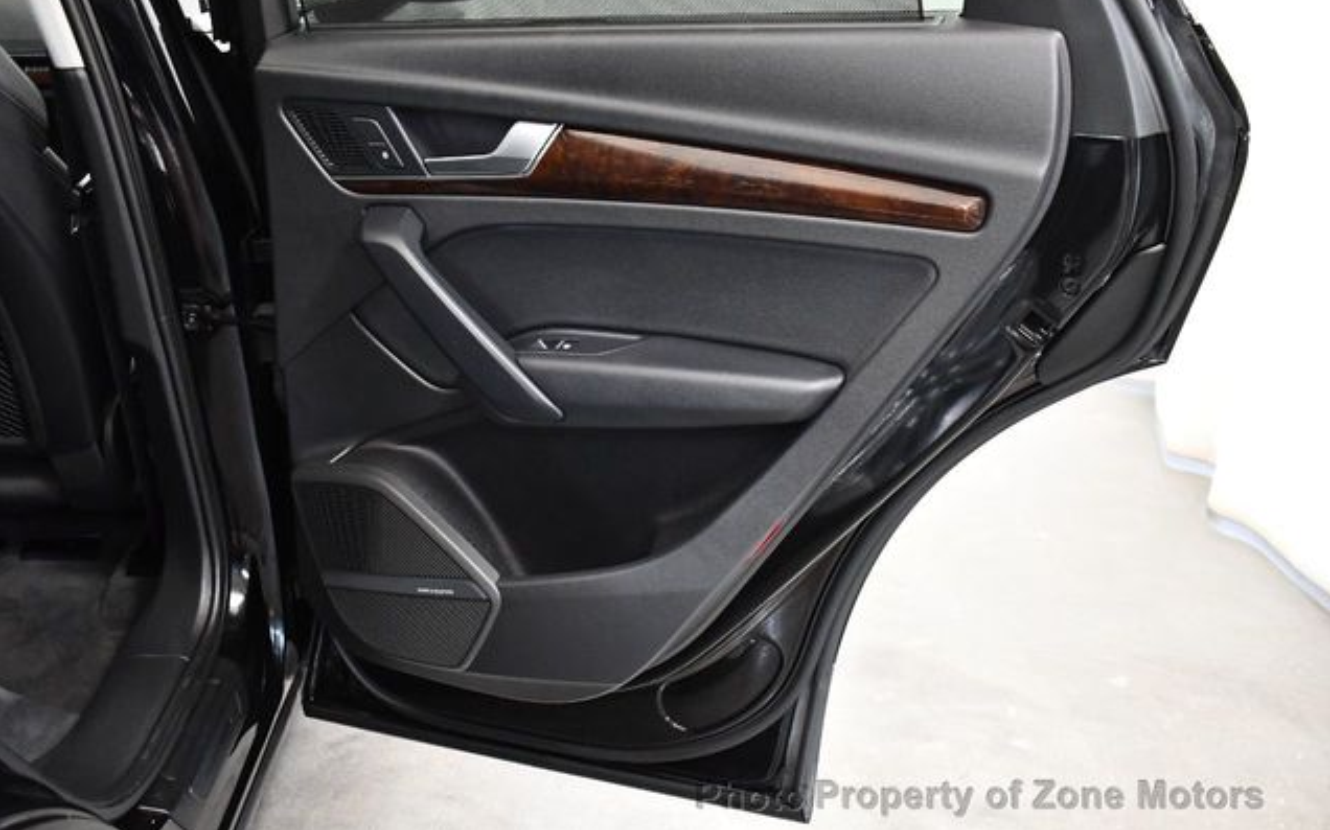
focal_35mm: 37
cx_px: 665
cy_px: 388
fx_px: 1341
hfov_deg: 52.8
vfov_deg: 34.4
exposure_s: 1/60
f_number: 3.5
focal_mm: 18
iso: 3200
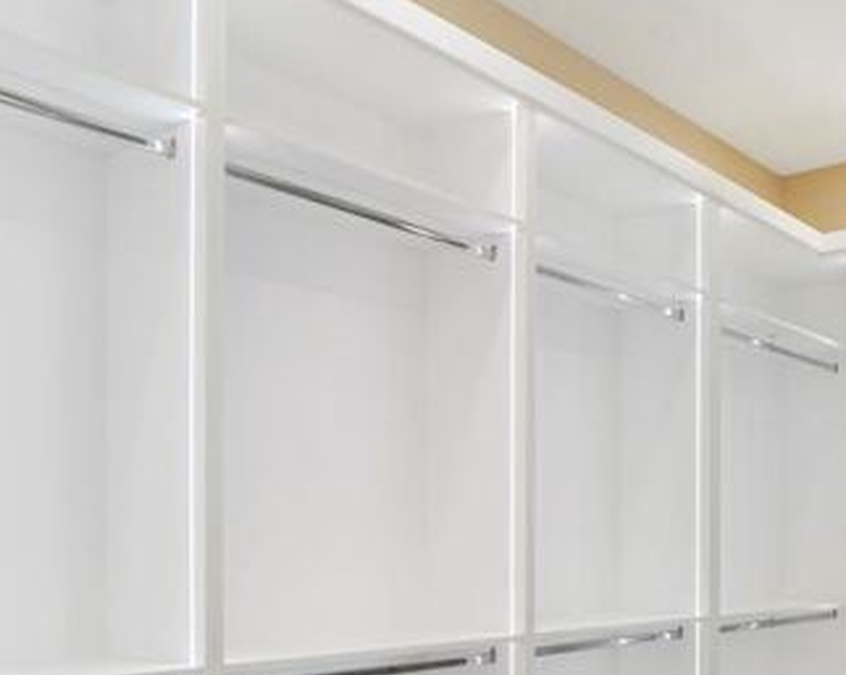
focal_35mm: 37
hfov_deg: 45.8
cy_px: 553
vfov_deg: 38.4
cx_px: 713
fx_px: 926
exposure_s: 1/60
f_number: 2.8
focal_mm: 12
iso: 100
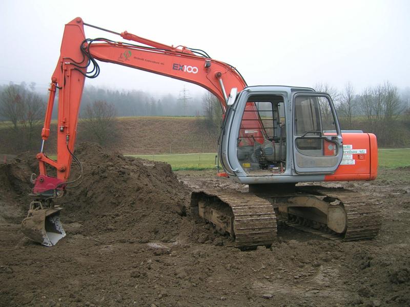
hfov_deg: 52.6
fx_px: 415
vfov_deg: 40.7
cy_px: 154
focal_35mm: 35
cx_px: 205
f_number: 2.8
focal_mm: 5.4
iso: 50
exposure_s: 1/142
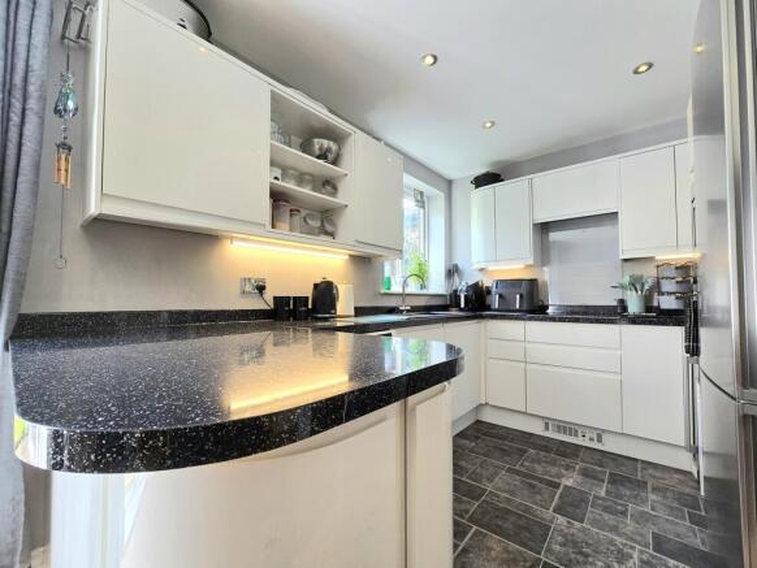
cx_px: 378
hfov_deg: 106.2
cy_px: 284
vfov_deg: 90.0
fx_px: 284
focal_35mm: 13
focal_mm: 2.2
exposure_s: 1/101
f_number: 2.2
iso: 64
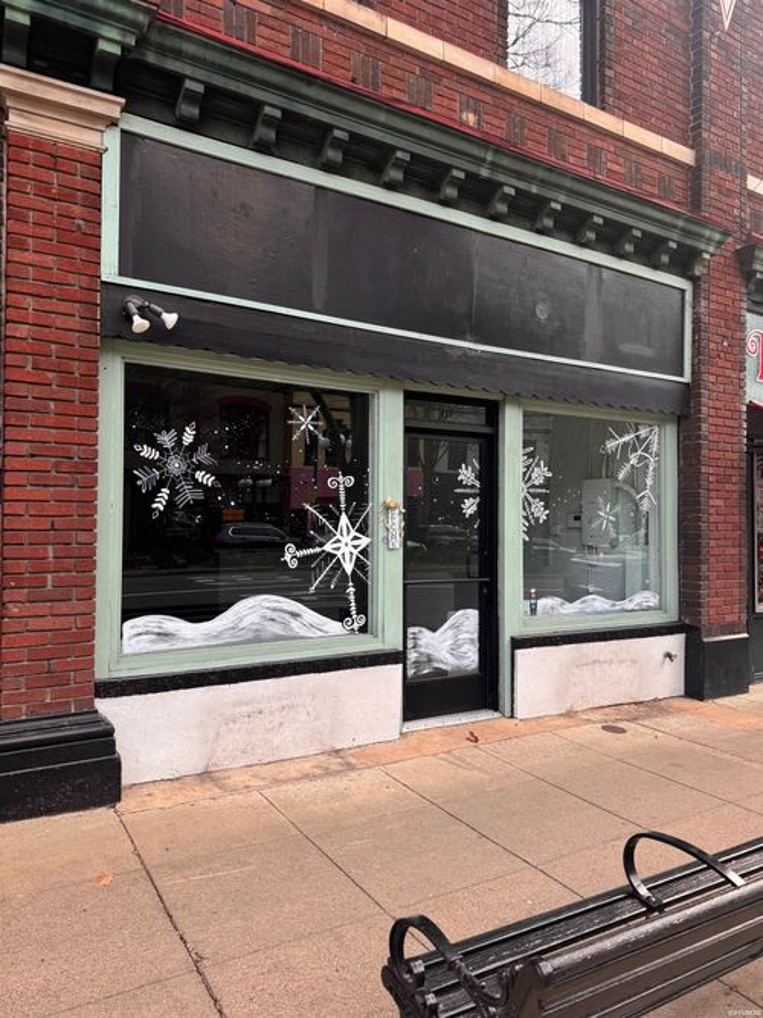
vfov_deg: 71.6
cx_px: 382
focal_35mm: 24
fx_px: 706
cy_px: 509
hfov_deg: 56.8
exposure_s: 1/394
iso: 80
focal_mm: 6.76
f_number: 1.78
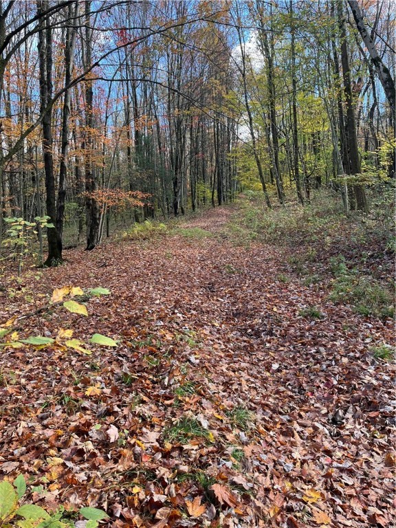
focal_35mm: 26
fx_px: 397
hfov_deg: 53.1
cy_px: 264
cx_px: 198
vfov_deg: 67.3
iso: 50
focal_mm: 5.1
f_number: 1.6
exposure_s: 1/188
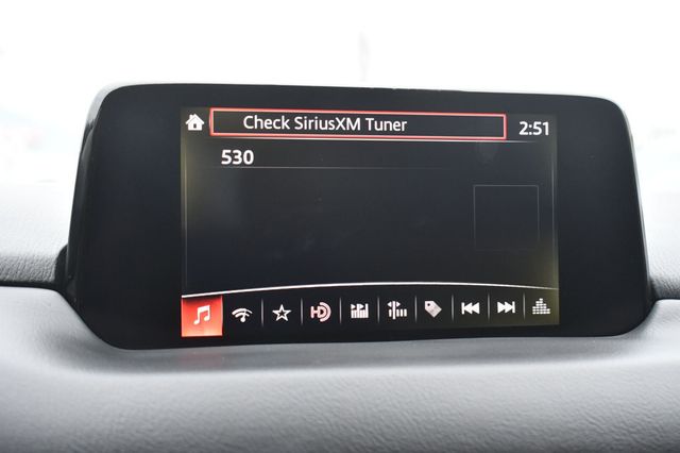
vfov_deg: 22.6
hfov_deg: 33.4
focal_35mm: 60
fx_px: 1133
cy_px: 226
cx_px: 340
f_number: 4.8
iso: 1250
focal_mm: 40
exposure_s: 1/125
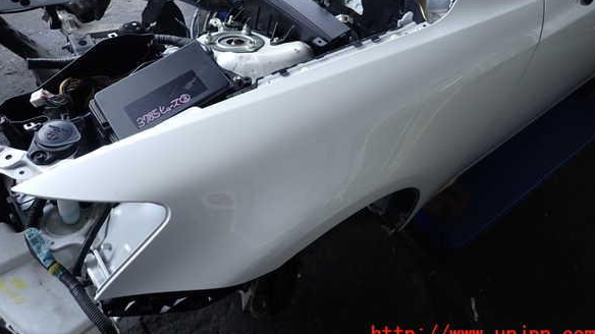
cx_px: 295
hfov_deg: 67.9
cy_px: 119
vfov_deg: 41.1
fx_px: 442
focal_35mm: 28
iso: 100
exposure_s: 1/250
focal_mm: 4.5
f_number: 2
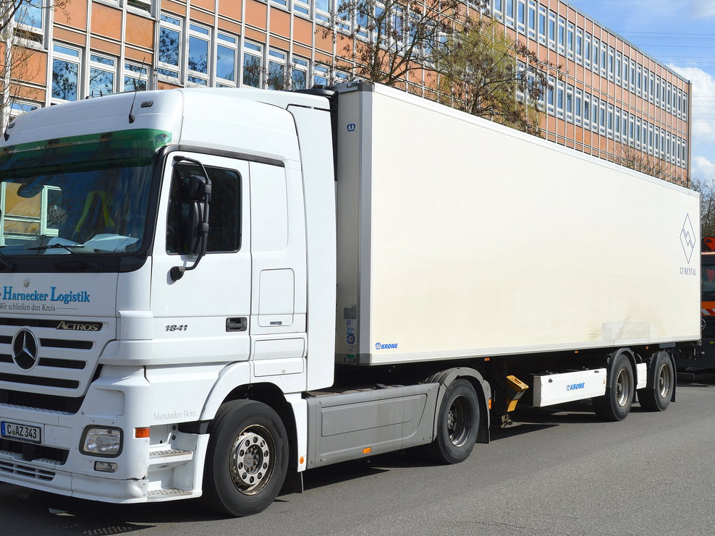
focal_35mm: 42
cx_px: 323
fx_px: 868
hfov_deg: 44.7
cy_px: 271
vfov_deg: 34.3
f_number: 9
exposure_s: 1/320
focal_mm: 24
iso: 100
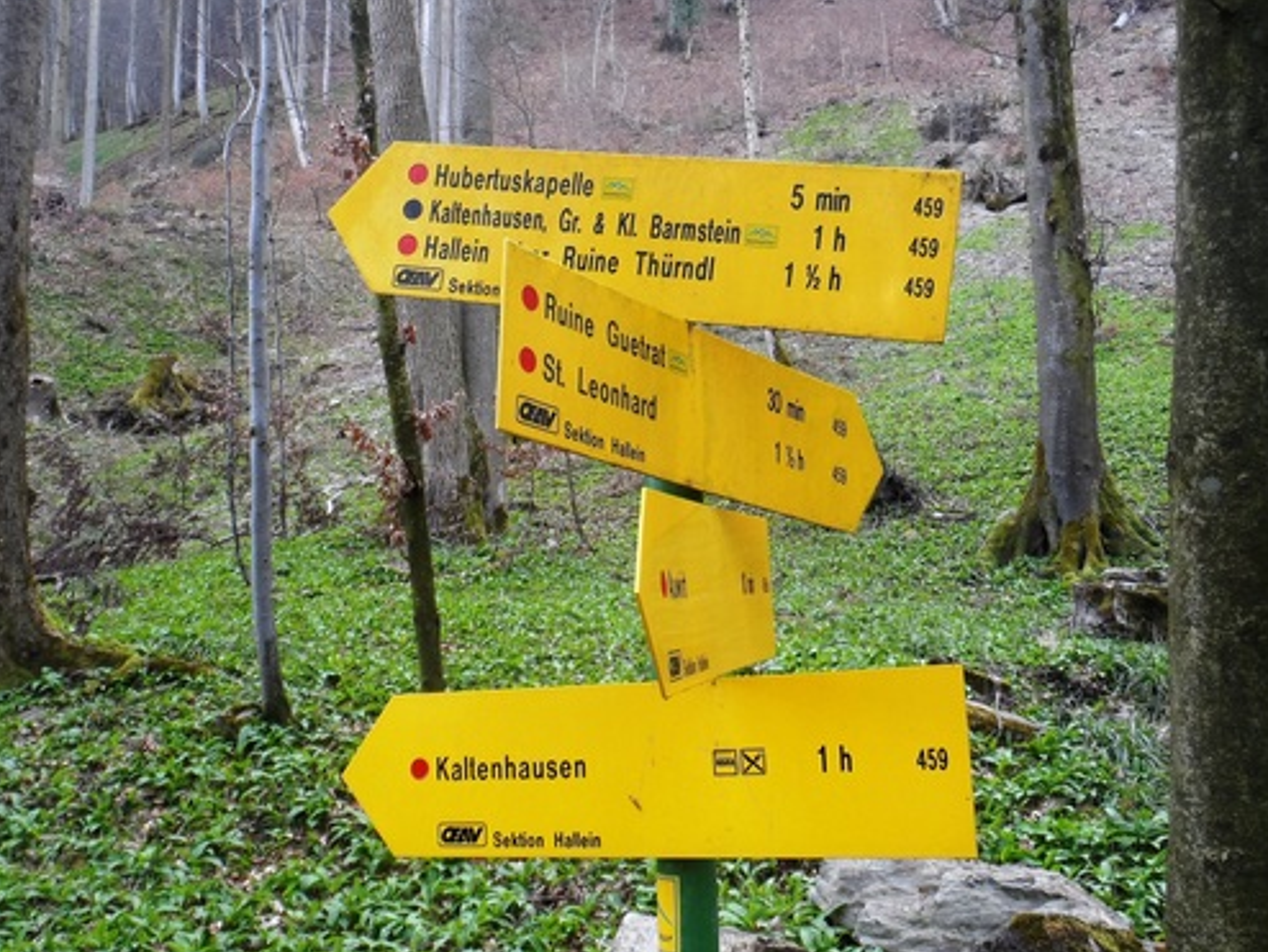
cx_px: 615
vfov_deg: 37.8
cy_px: 470
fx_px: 1393
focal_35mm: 38
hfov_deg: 48.9
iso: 80
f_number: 3.4
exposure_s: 1/30
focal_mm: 5.3
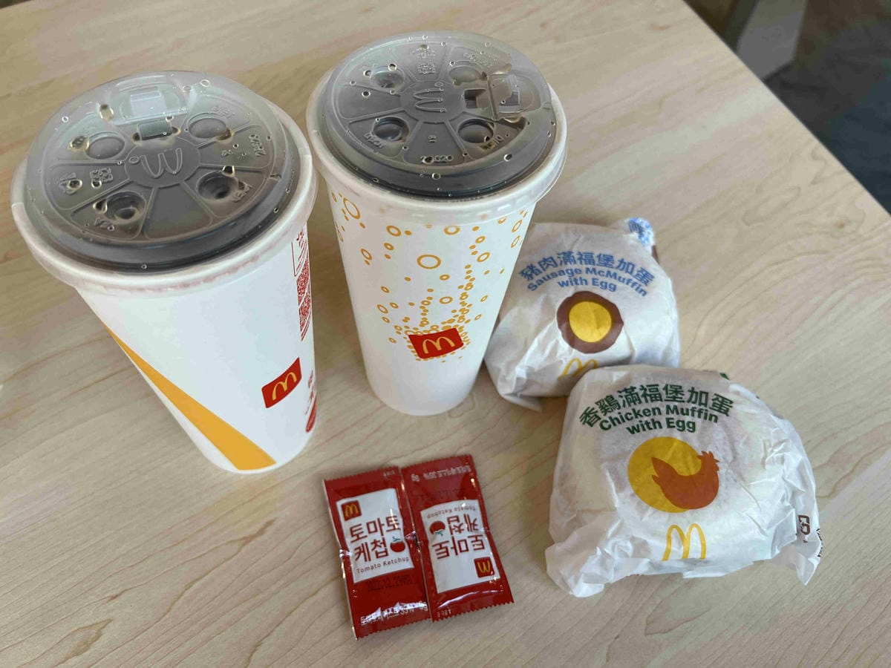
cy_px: 334
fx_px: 669
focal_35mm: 26
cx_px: 446
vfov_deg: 53.1
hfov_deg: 67.3
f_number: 1.5
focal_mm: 5.7
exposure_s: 1/120
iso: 80
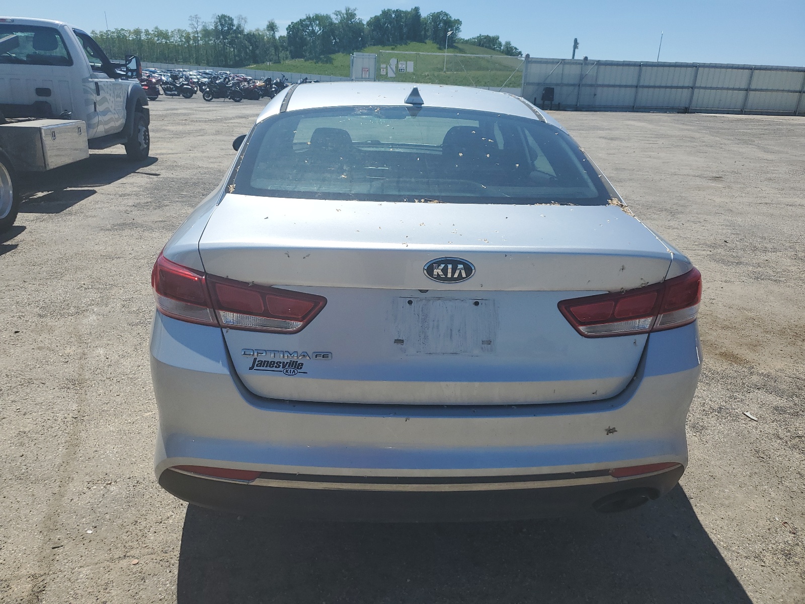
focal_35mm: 26
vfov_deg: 53.1
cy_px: 302
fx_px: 605
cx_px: 402
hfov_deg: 67.3
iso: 50
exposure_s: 1/5000
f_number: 1.5
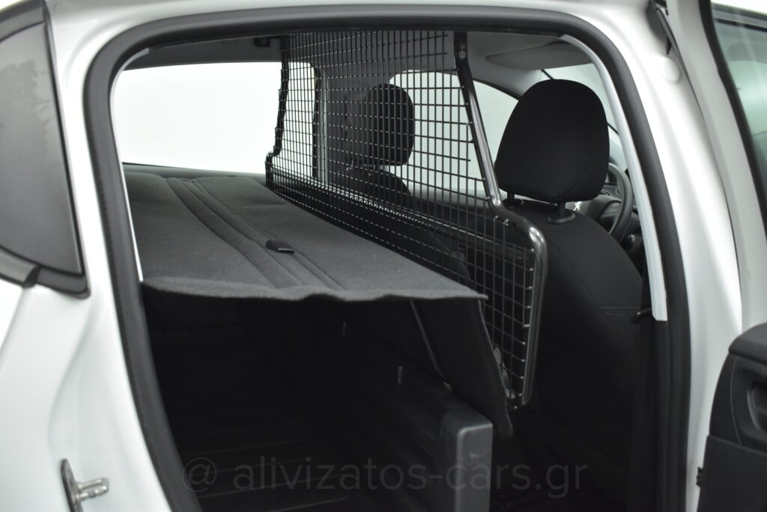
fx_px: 703
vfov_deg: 40.0
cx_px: 384
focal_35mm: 33
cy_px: 256
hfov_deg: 57.2
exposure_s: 1/80
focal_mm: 22
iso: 1600
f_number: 3.8
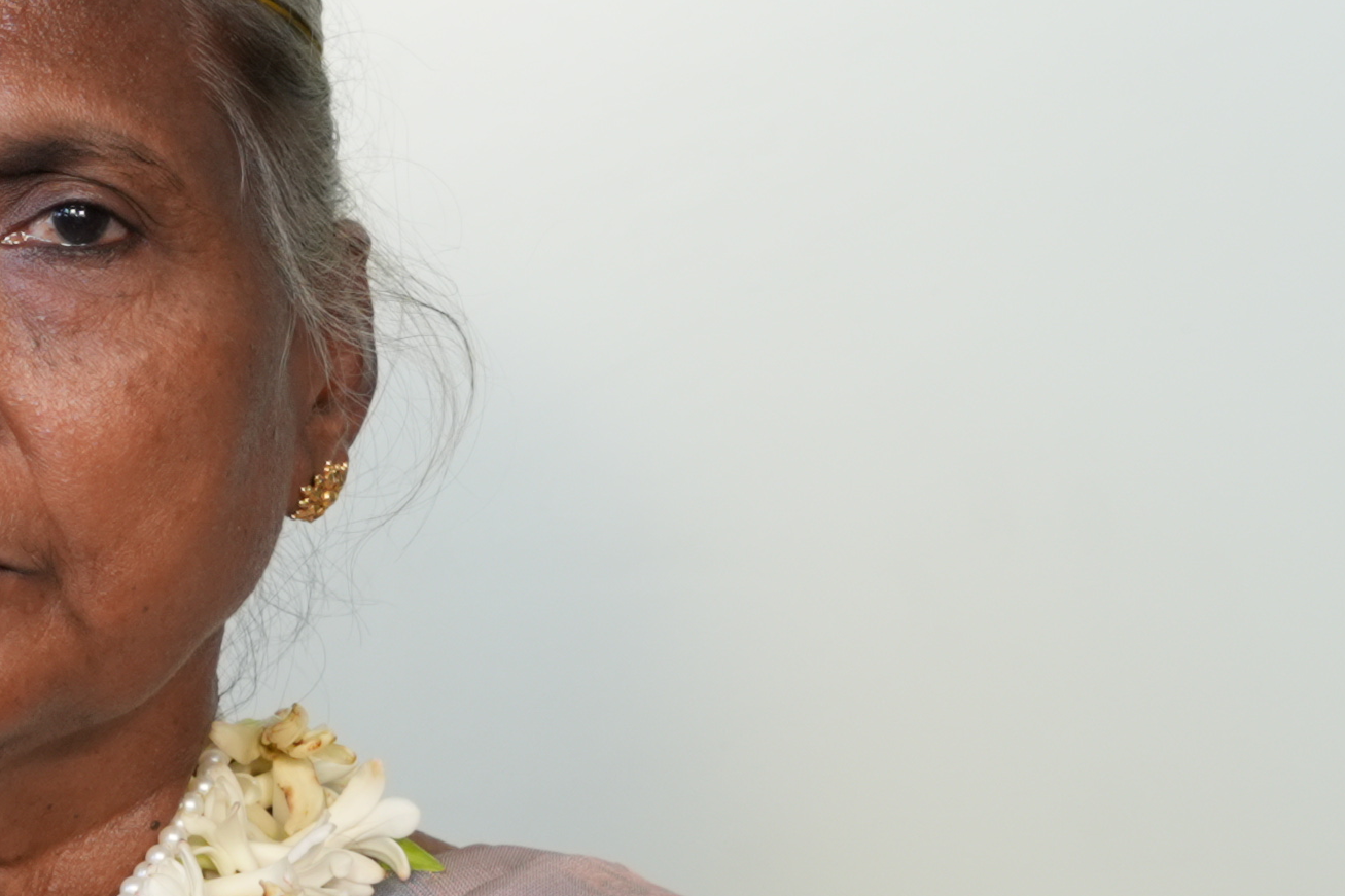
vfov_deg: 5.7
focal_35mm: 238
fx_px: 8896
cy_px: 985
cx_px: -727
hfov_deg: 8.4
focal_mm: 44.4
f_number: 5
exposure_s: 1/160
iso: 500
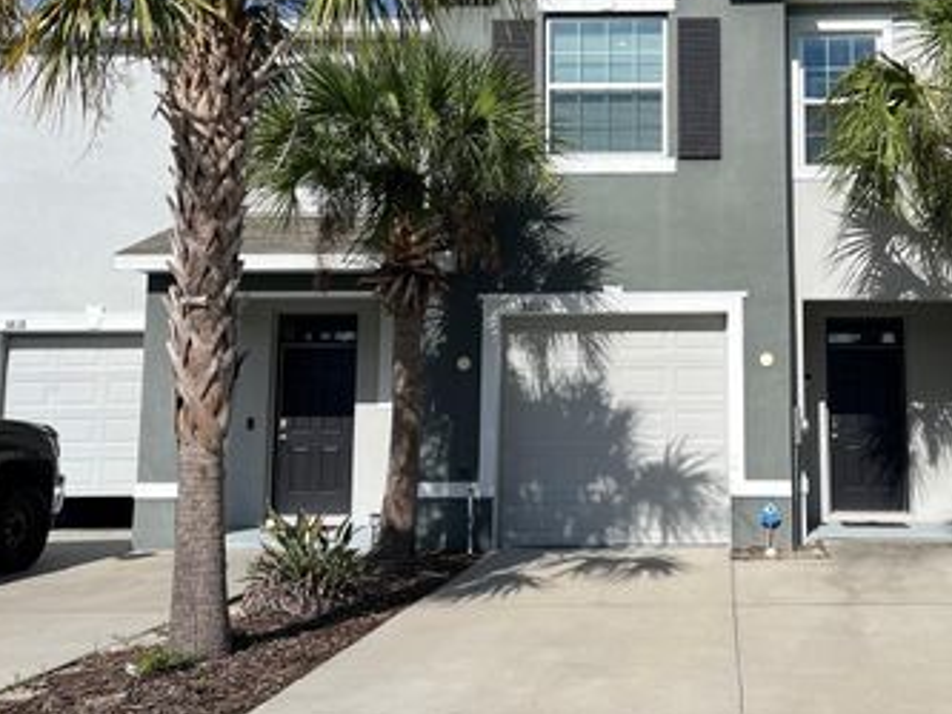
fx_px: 1073
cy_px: 307
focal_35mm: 39
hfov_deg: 46.6
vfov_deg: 36.8
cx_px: 683
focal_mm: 5.7
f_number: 1.5
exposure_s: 1/6579
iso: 50
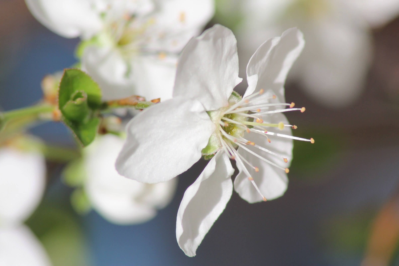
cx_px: 200
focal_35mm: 480
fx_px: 5320
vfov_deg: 2.9
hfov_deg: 4.3
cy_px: 133
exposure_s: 1/400
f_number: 13
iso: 400
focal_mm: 300
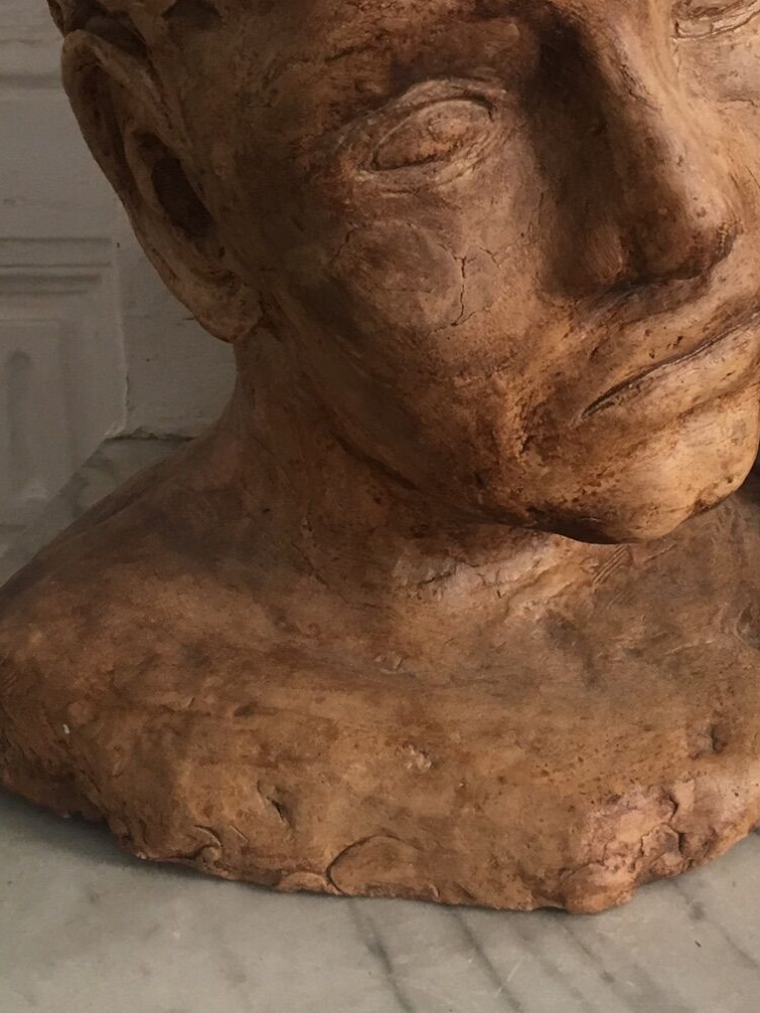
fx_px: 1728
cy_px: 141
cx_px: 613
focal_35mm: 59
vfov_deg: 31.5
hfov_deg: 24.4
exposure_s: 1/33
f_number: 2.2
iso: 125
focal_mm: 4.15
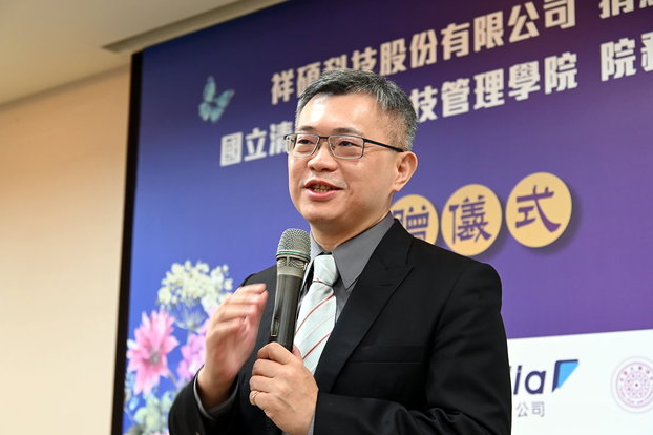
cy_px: 230
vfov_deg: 21.5
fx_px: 1142
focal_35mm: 63
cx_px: 322
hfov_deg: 31.9
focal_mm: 58
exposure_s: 1/80
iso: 1600
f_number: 4.5
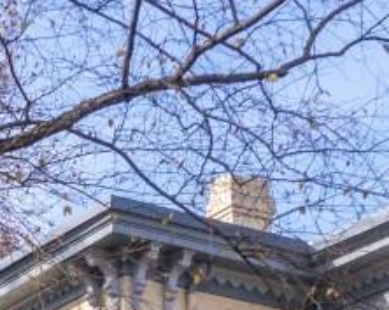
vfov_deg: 9.3
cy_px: 694
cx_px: -69
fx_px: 1736
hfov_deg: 12.5
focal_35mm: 151
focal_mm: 8.38
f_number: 2.8
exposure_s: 1/30
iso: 100
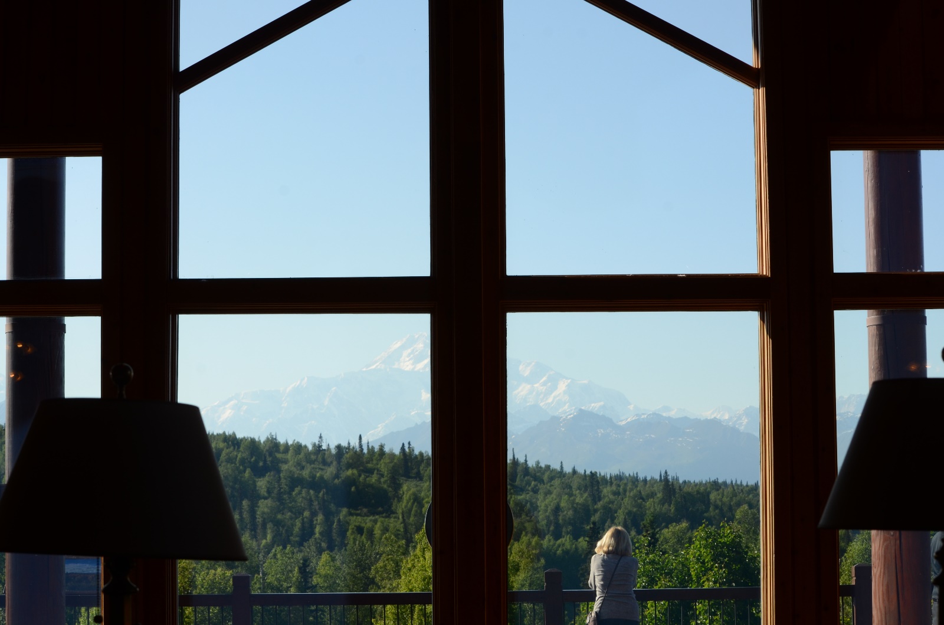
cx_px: 472
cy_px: 312
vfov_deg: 16.5
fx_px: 2158
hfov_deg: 24.7
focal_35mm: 82
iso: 320
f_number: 10
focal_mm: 55
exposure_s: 1/320
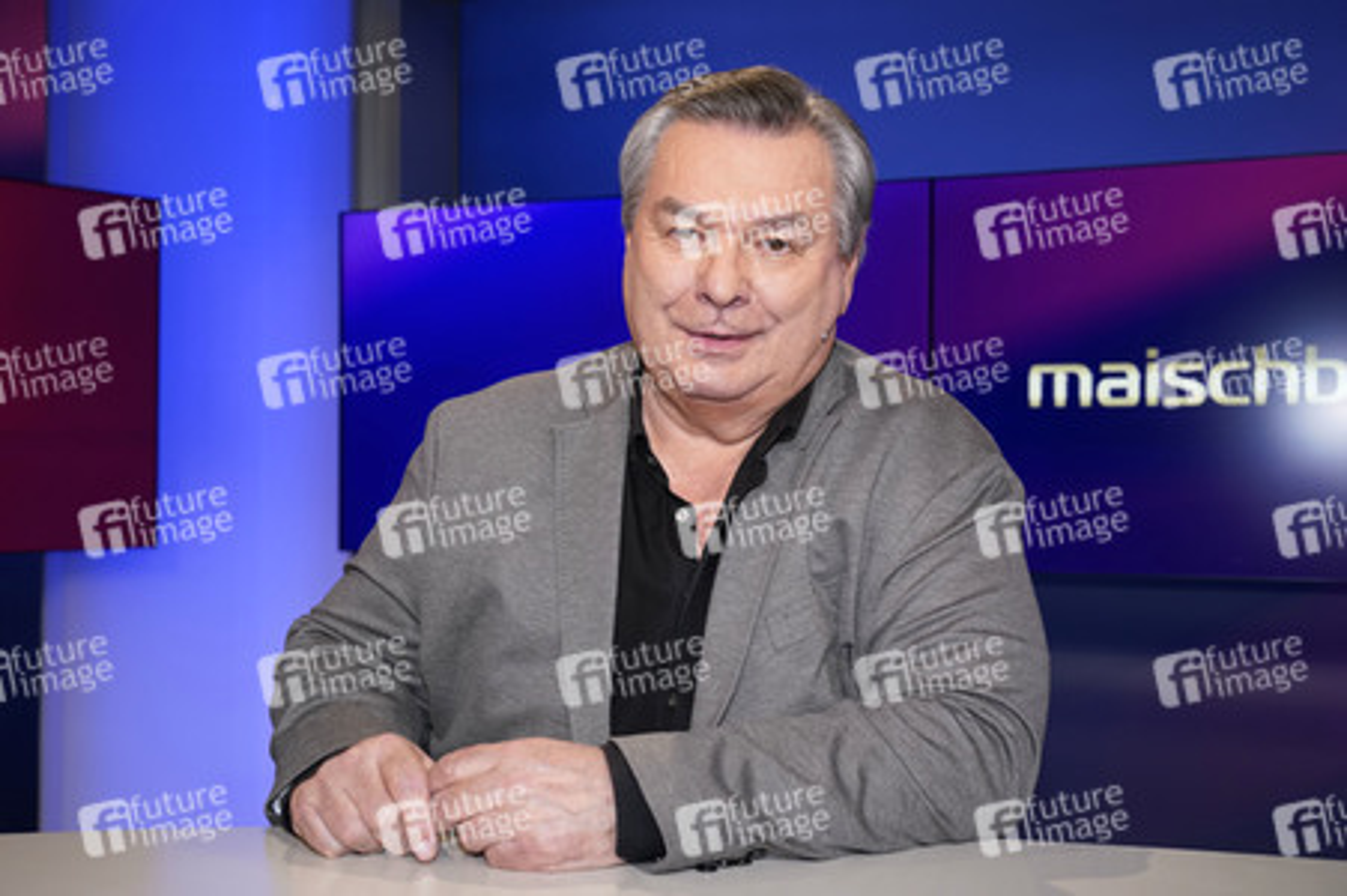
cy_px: 448
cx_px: 674
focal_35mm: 41
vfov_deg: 32.6
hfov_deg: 47.4
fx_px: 1533
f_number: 5
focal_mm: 41
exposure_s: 1/125
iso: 1600
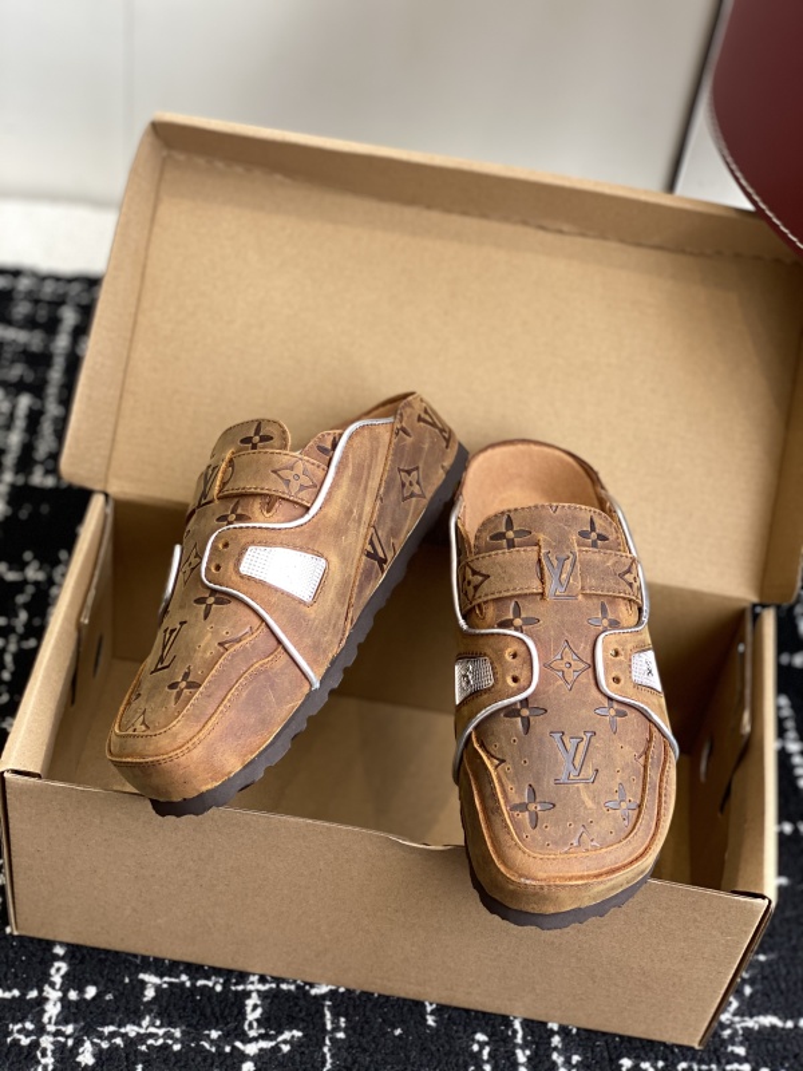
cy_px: 536
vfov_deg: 36.8
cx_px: 402
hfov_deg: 28.0
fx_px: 1608
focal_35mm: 52
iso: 50
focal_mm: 6
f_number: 2
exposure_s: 1/122
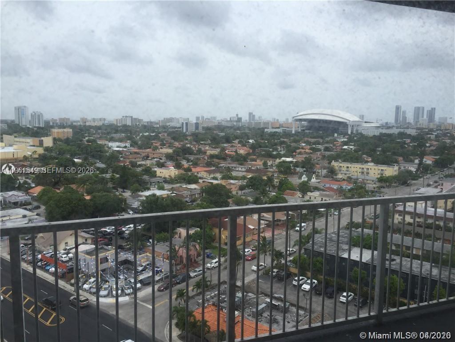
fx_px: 381
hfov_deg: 61.7
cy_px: 171
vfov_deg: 48.2
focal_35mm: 29
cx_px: 228
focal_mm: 4.15
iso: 32
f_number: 2.2
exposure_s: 1/824
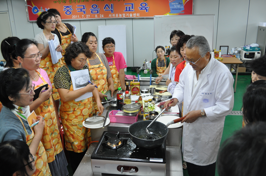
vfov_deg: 43.5
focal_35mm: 30
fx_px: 221
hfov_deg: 62.0
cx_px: 133
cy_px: 88
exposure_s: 1/90
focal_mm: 20
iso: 1000
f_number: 4.8
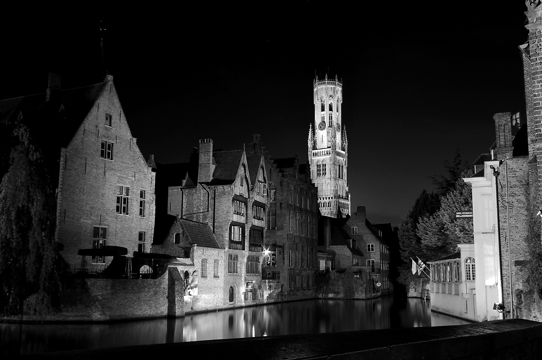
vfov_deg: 36.8
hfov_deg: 53.2
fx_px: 541
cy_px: 180
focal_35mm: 36
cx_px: 271
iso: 100
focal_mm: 24.38
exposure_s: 13
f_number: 8
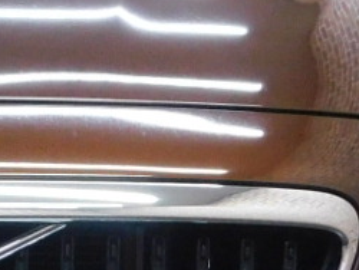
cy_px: 190
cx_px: -168
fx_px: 1526
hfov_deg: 12.8
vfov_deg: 10.1
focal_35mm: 147
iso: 400
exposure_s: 1/25
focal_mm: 4
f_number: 3
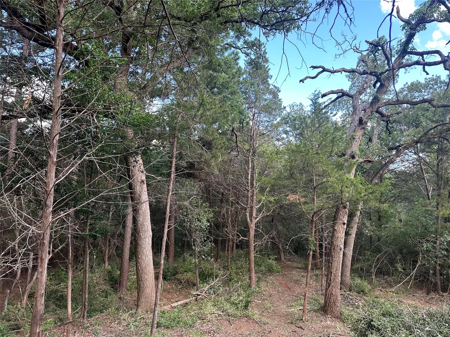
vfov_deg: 56.8
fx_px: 312
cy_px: 168
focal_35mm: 24
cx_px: 225
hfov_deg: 71.6
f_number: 1.78
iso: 80
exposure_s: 1/246
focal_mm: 6.86
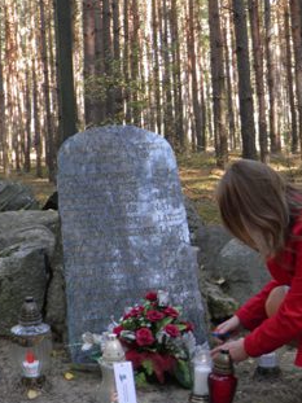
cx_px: 167
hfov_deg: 20.4
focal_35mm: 72
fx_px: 838
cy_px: 91
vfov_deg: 26.6
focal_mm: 6.3
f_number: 3.1
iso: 50
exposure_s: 1/30
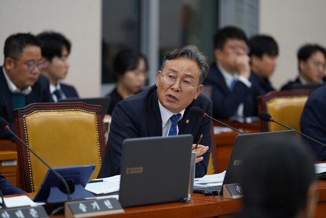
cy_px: 109
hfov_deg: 10.3
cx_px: 163
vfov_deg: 6.9
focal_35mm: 200
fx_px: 1812
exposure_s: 1/250
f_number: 2.8
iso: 1000
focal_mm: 200
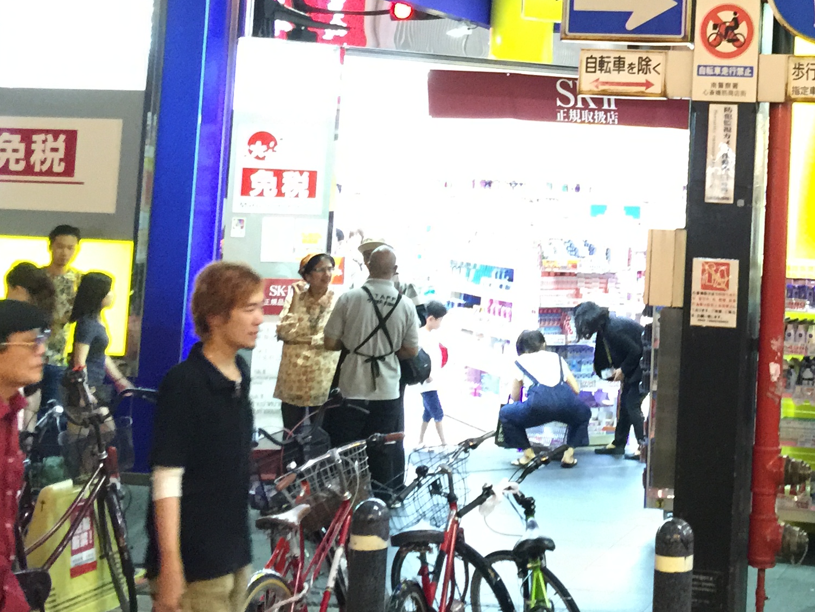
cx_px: 742
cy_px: 80
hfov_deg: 29.4
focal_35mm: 63
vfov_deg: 22.8
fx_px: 1484
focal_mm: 4.15
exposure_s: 1/17
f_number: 2.2
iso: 160
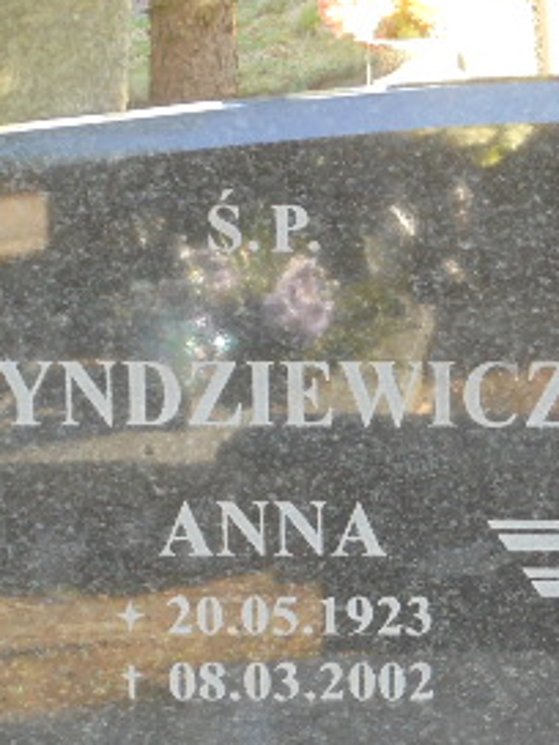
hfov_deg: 8.6
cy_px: 572
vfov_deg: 11.5
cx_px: 622
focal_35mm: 172
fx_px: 3703
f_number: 6.1
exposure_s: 1/30
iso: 250
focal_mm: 13.1
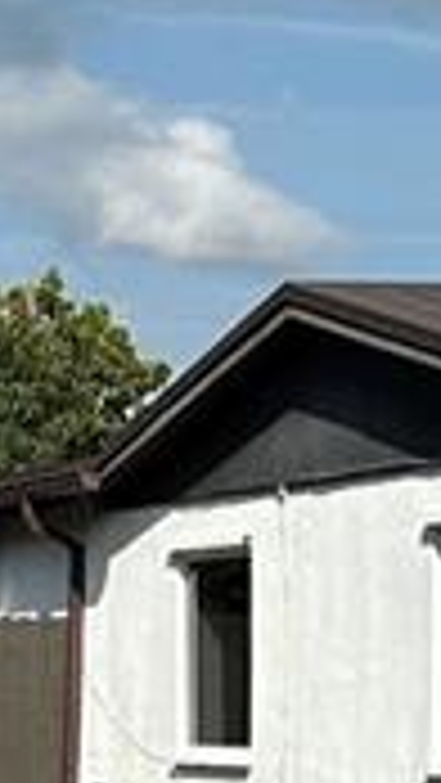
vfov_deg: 10.9
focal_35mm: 195
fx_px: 4050
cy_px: 927
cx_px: -104
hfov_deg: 6.2
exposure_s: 1/5882
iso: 50
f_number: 1.5
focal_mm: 5.7
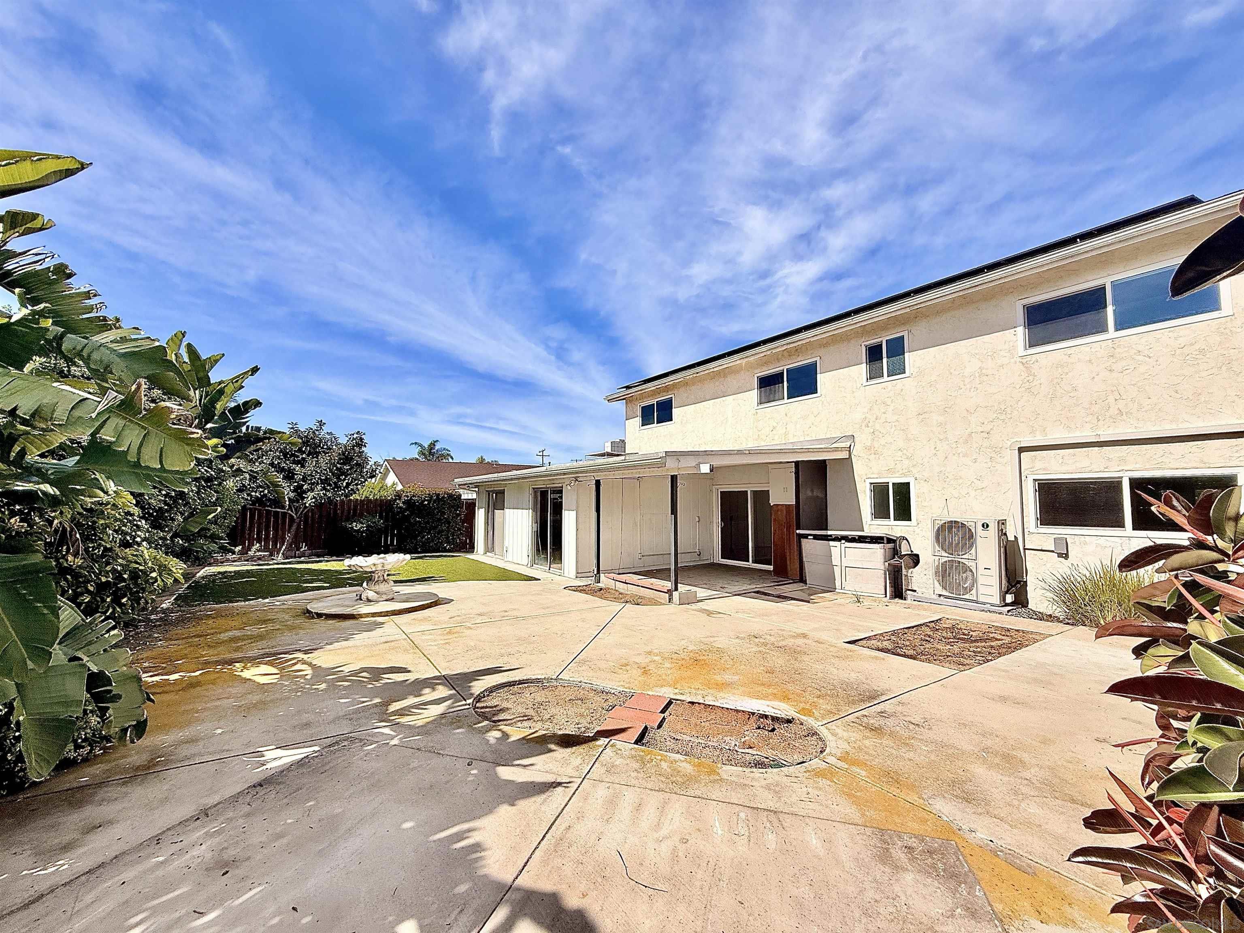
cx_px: 622
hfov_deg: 102.1
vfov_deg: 85.7
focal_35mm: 14
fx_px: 503
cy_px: 466
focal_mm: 2.22
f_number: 2.2
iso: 50
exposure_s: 1/2506
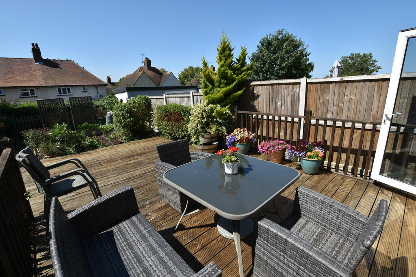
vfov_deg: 72.1
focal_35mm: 16
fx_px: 191
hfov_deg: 95.0
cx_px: 208
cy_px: 138
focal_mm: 11
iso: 100
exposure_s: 1/250
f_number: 8
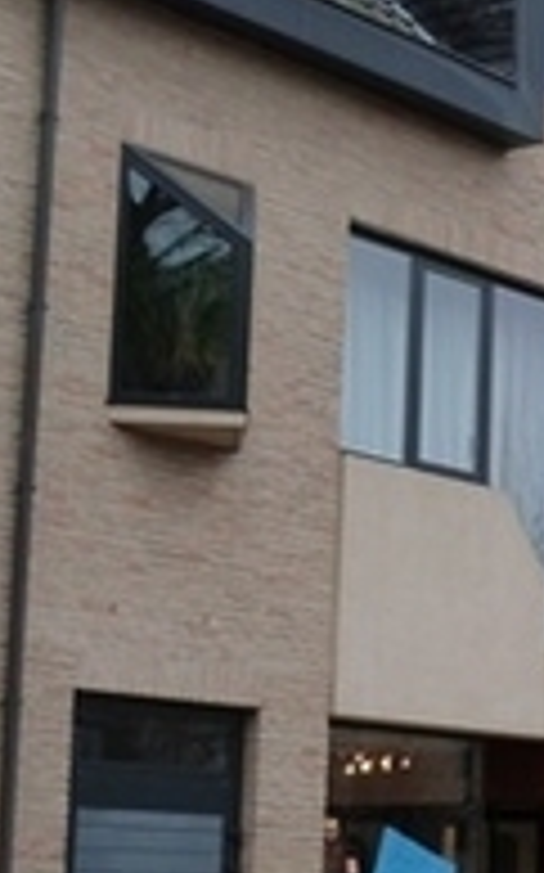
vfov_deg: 19.8
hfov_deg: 12.2
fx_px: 2494
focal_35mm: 105
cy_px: 540
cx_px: 661
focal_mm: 5.7
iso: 125
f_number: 3.6
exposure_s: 1/125
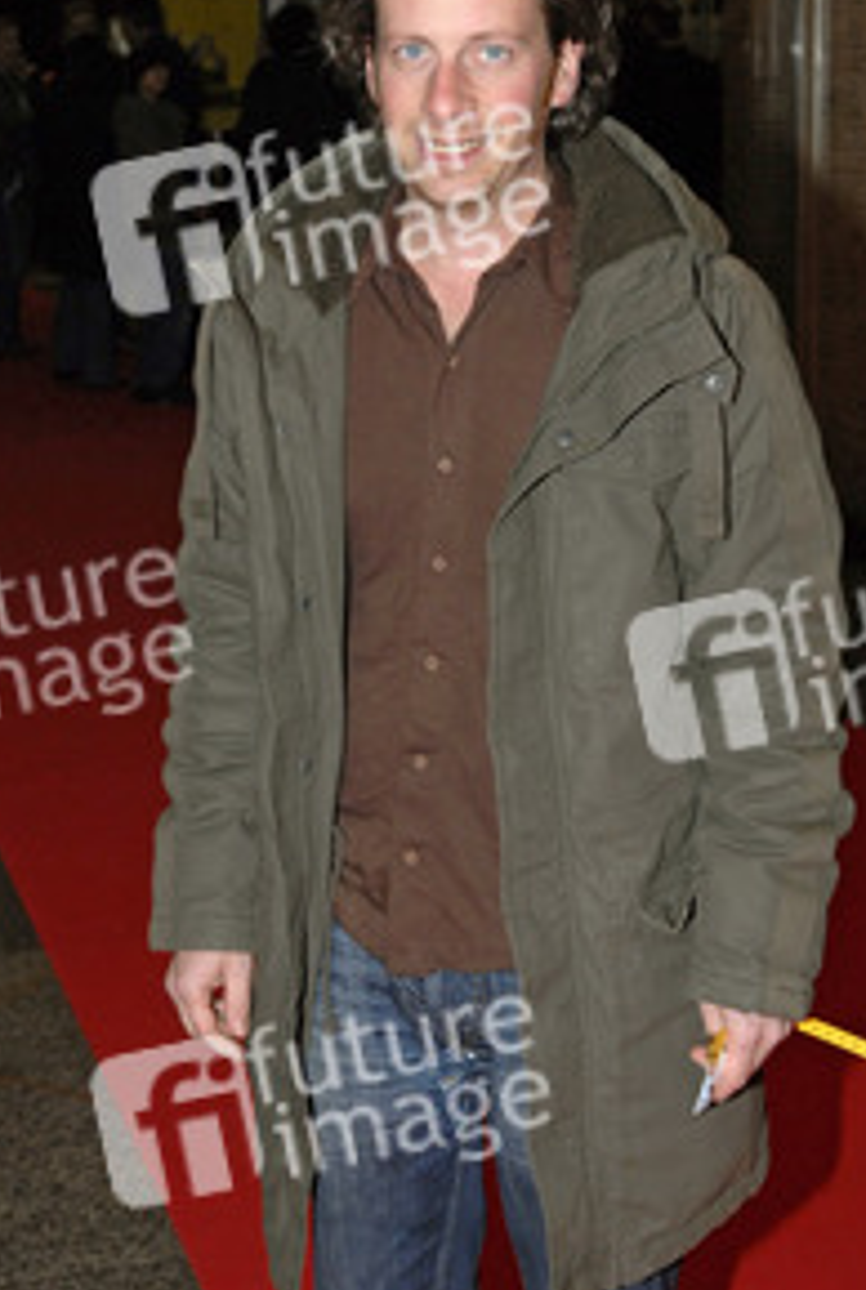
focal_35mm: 73
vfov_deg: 27.6
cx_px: 455
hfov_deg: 18.8
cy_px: 433
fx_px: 2610
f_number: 5.6
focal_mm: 35
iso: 500
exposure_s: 1/100
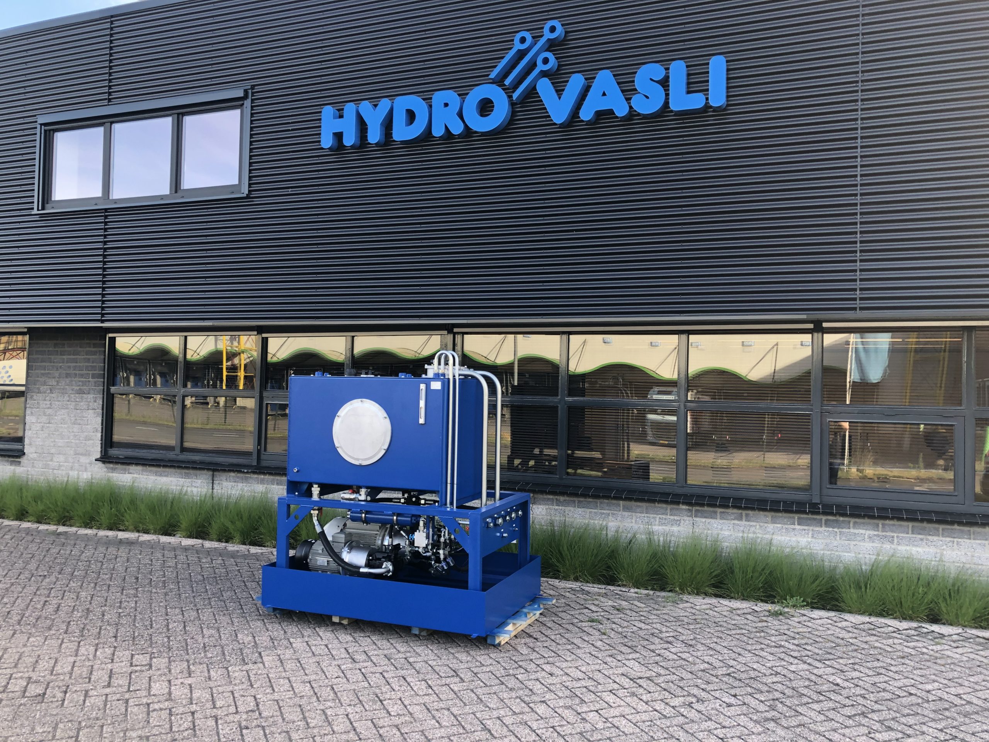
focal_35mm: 28
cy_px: 371
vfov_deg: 49.7
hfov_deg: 63.4
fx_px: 800
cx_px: 494
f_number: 1.8
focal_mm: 3.99
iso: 32
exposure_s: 1/120
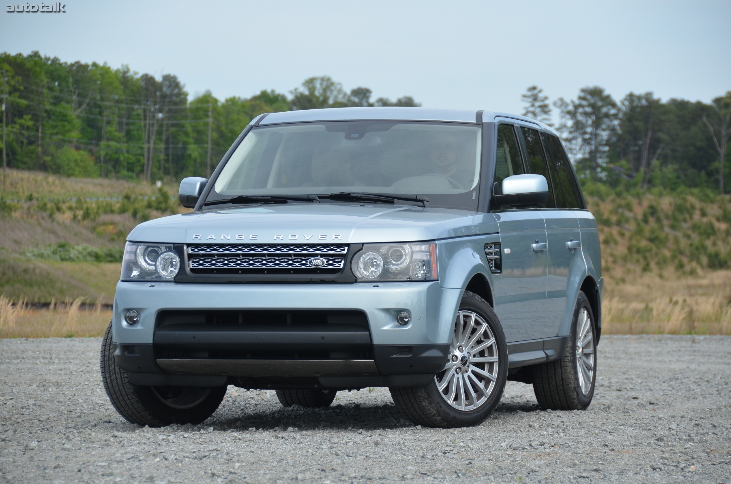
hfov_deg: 12.3
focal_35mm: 168
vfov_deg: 8.1
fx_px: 3404
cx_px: 366
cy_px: 242
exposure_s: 1/1250
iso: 400
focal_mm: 112
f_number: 5.3
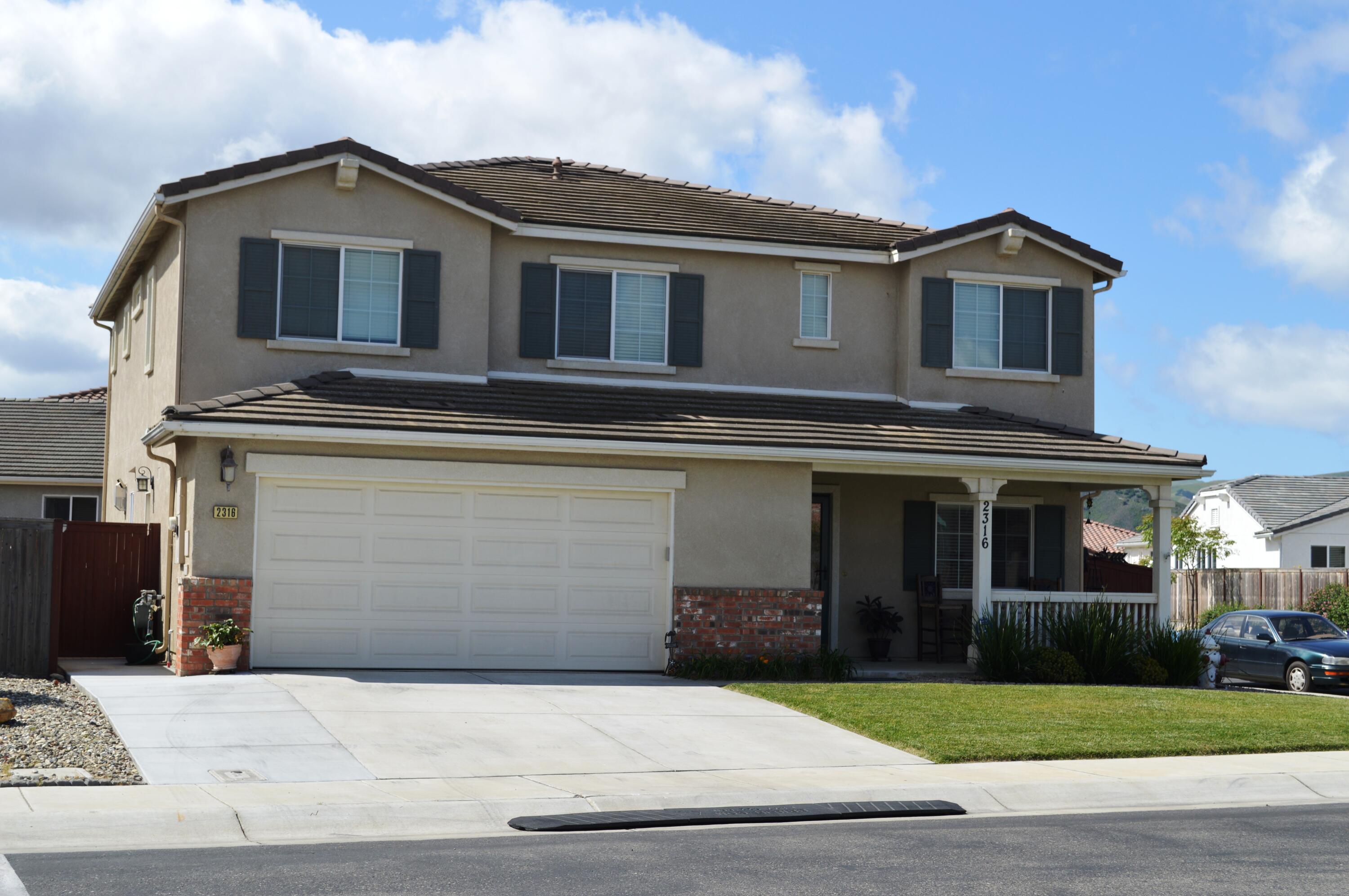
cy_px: 448
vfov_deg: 25.7
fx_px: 1965
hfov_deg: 37.9
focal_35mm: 52
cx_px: 674
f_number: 8
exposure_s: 1/250
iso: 100
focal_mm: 35
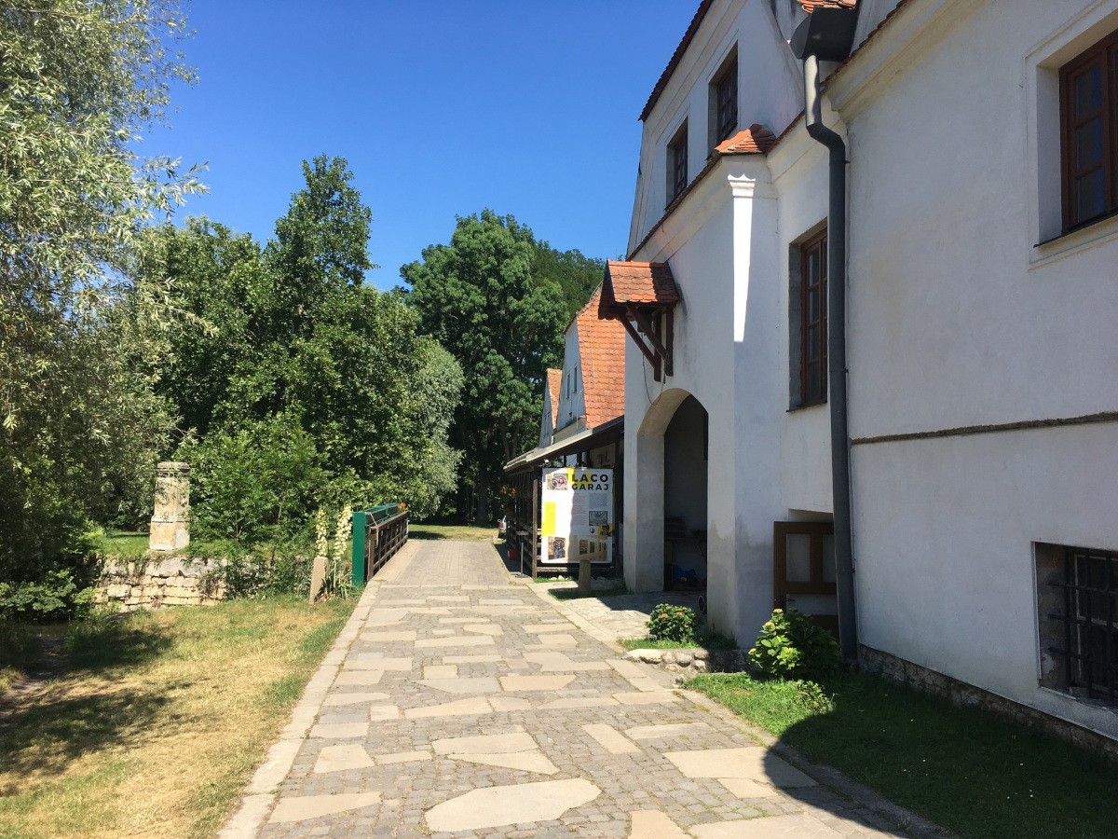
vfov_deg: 48.2
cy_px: 420
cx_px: 559
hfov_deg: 61.7
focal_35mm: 29
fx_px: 937
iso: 25
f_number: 2.2
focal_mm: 4.15
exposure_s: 1/1099
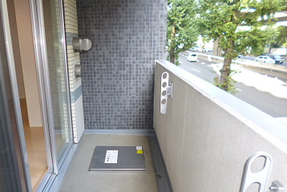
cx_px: 119
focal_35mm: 30
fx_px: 239
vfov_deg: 43.4
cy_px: 118
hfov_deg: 61.5
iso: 200
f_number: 2.5
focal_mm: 4.3
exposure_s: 1/60
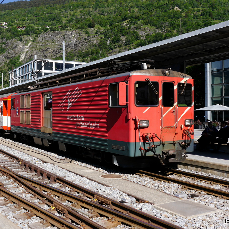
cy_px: 115
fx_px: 322
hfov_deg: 38.9
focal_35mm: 43
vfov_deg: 39.2
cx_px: 85
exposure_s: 1/320
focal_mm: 18
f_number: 7.1
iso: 160
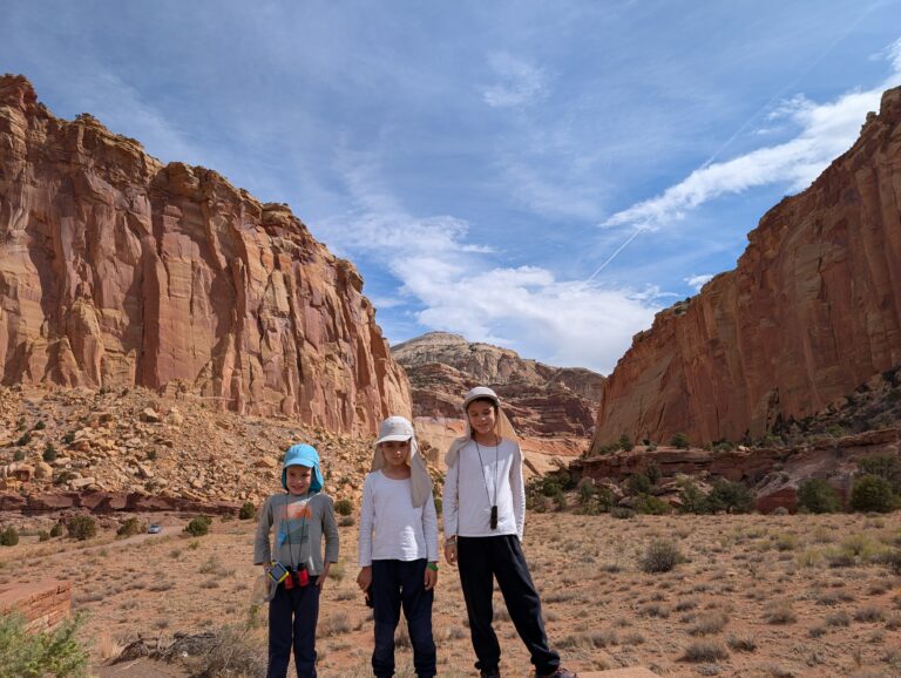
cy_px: 339
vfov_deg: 56.9
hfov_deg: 71.5
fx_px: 625
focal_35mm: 24
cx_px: 450
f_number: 1.68
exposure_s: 1/1984
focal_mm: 6.9
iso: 18
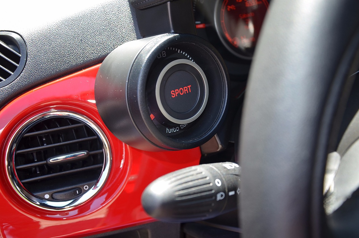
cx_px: 180
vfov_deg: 28.0
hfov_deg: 41.2
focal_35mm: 48
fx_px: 478
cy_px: 119
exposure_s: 1/60
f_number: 4.2
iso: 140
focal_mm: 32
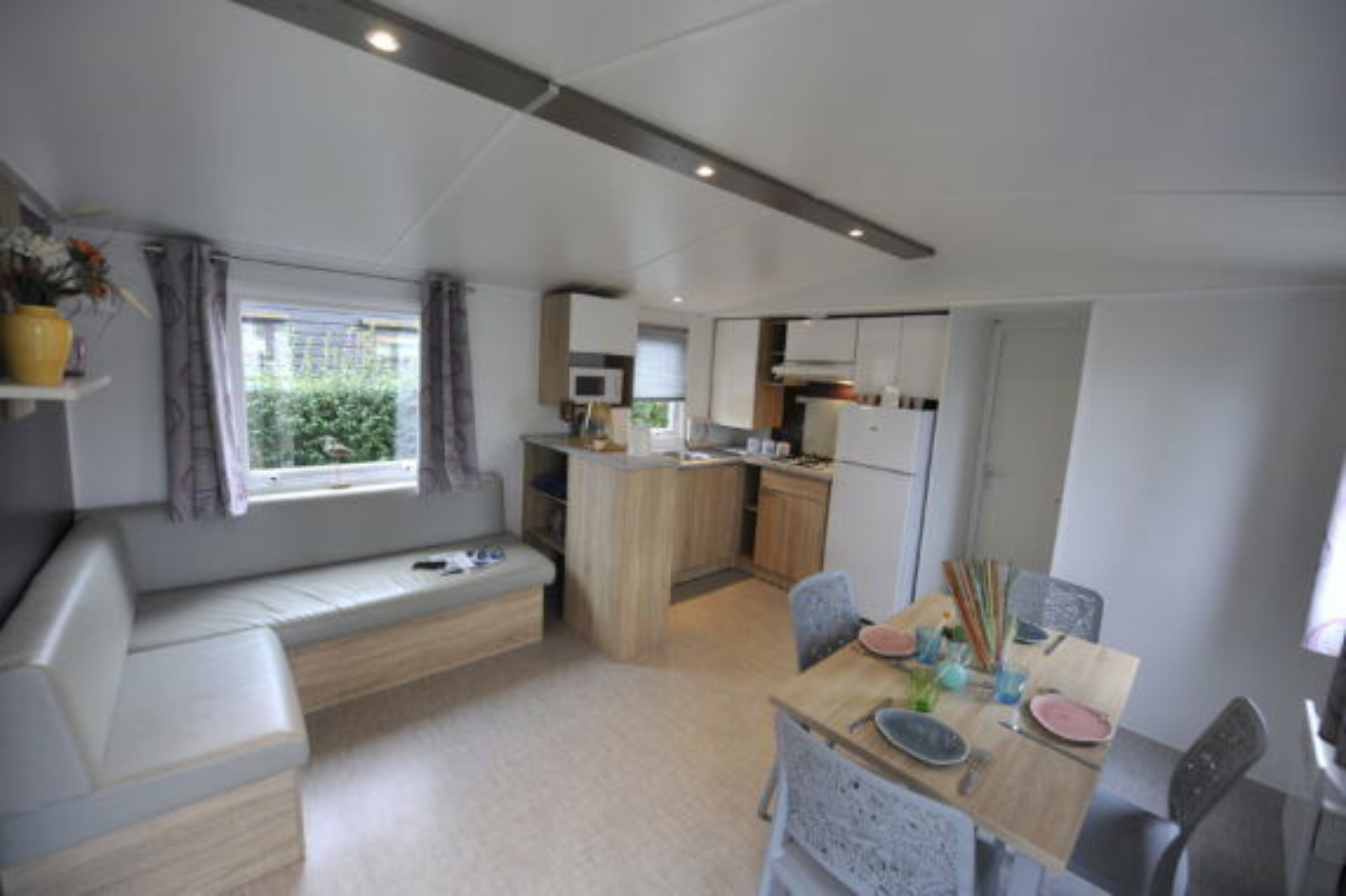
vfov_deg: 81.2
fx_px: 523
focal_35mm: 14
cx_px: 673
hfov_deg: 104.3
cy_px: 448
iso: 640
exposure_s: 1/100
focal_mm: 14
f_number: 3.5
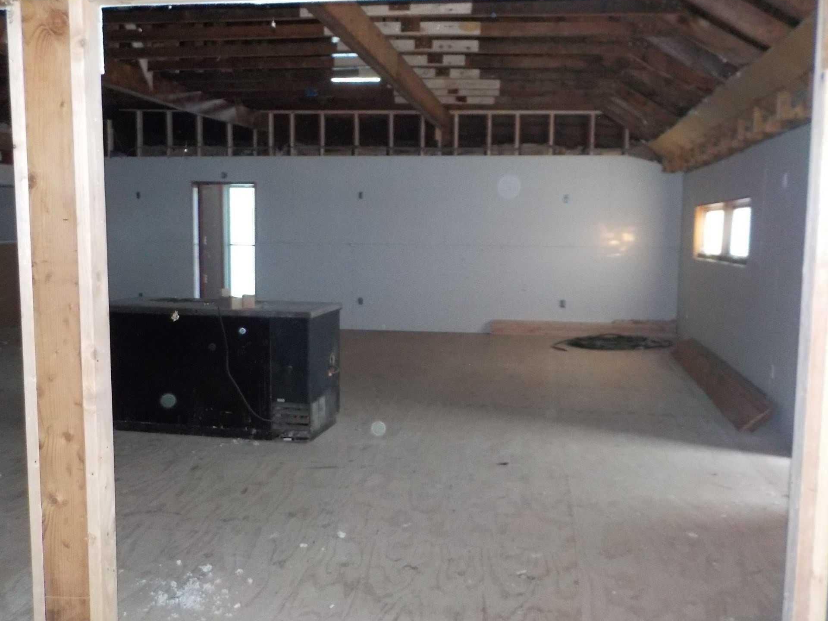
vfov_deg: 44.2
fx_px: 765
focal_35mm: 32
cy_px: 298
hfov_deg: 56.8
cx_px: 421
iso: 720
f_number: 3.3
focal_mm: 4.1
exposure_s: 1/15
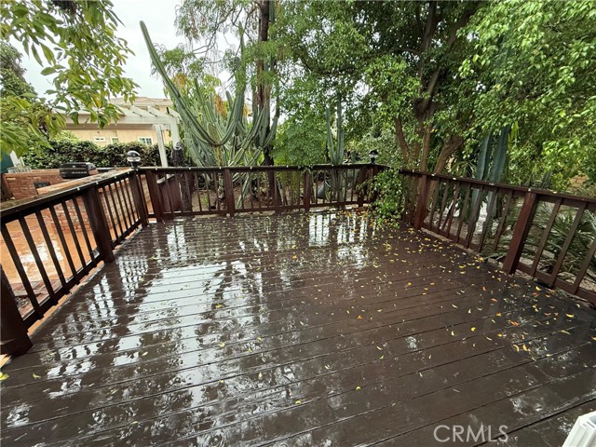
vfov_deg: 85.7
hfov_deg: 102.1
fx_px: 241
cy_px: 224
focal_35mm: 14
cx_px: 298
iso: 320
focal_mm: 2.22
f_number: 2.2
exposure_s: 1/120
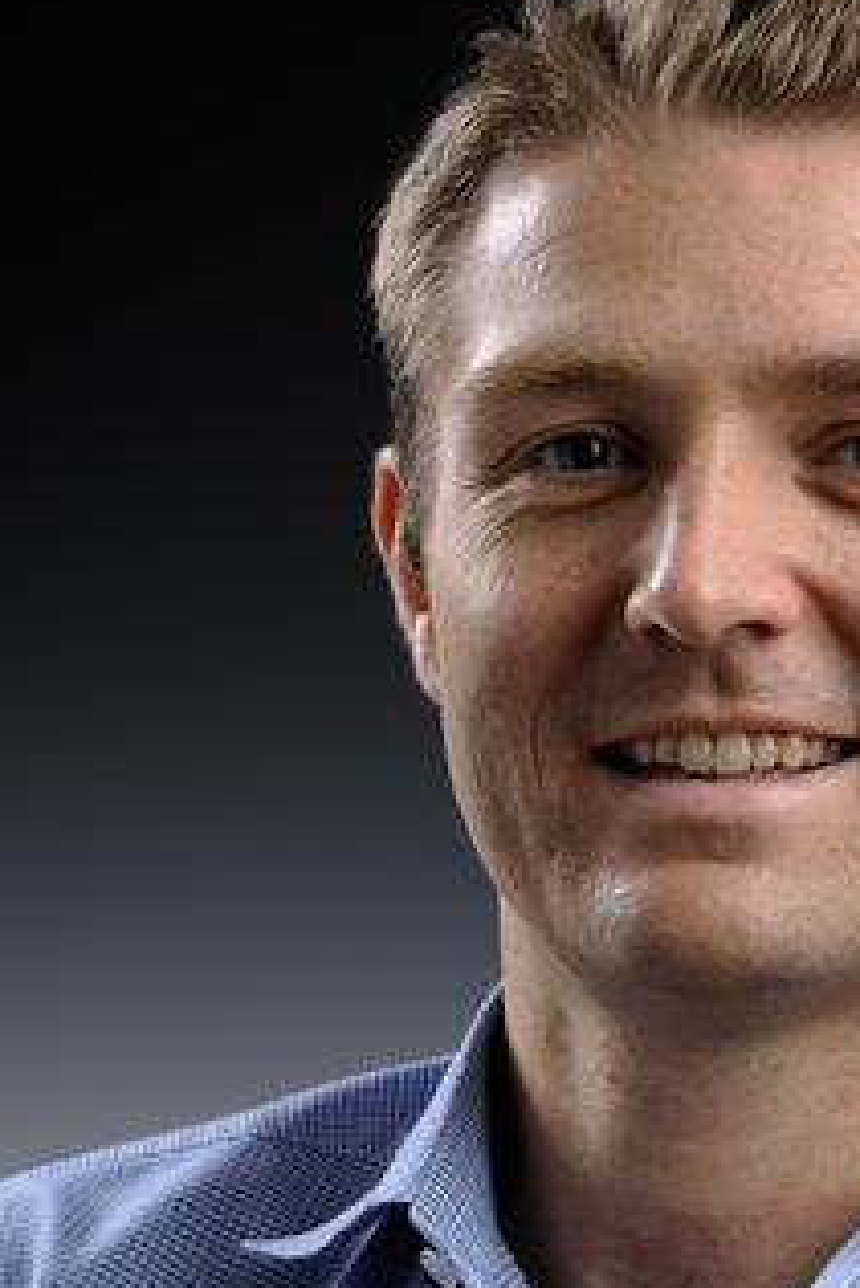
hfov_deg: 8.1
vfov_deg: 12.1
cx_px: 626
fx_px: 6085
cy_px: 917
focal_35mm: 170
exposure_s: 1/160
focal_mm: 105
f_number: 16
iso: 100
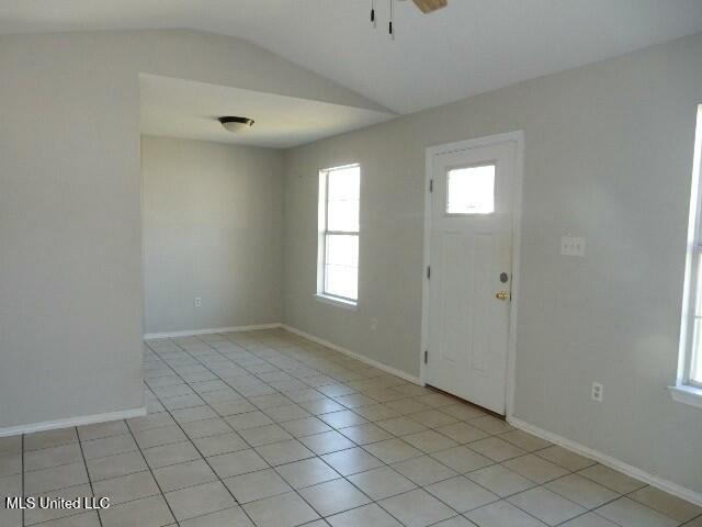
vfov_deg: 54.9
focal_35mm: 25
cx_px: 351
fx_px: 507
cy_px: 264
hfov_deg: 69.4
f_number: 3.7
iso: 140
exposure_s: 1/30
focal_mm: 4.5
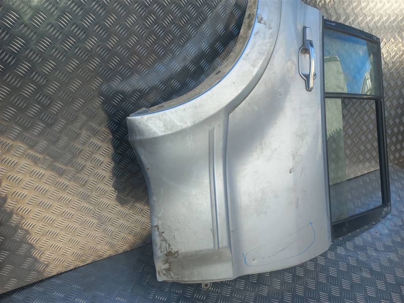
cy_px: 152
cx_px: 202
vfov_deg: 54.9
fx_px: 292
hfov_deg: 69.4
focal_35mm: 25
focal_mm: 4.6
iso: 25
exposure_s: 1/111
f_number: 1.8
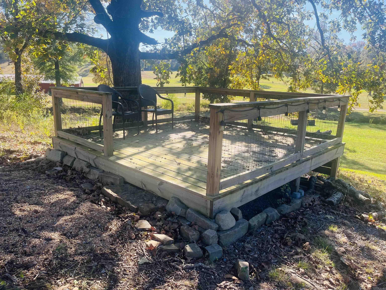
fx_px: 290
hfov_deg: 67.3
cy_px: 145
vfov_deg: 53.1
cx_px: 193
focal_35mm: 26
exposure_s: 1/751
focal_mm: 5.1
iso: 50
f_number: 1.6
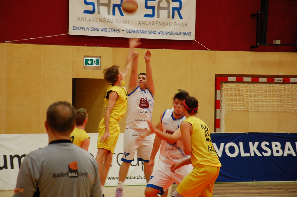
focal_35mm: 168
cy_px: 95
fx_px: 1380
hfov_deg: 12.3
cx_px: 145
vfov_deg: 8.2
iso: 800
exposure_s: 1/80
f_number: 5.6
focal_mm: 105
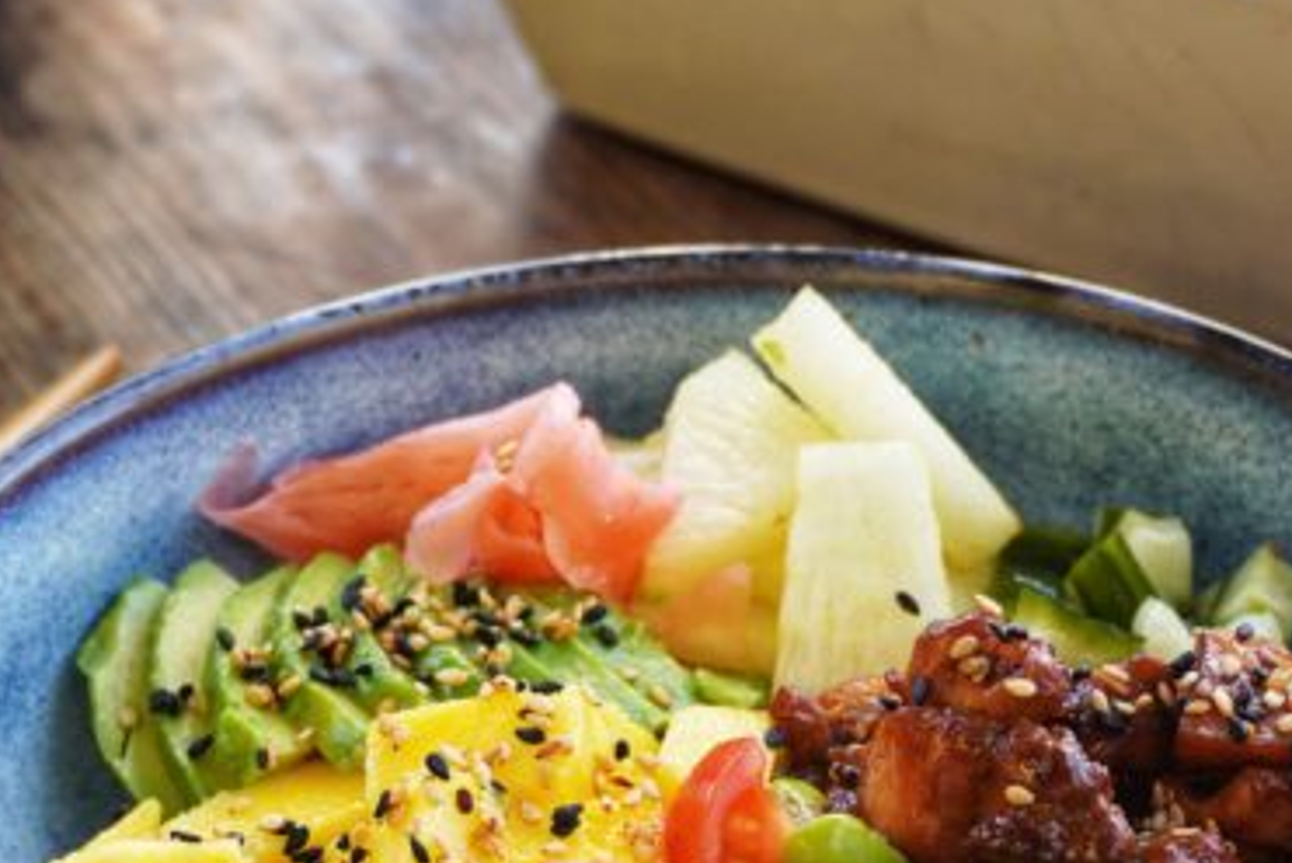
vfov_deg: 12.4
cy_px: 800
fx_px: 3951
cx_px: 690
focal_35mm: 110
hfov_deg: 18.6
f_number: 5.6
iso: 125
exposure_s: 1/50
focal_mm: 34
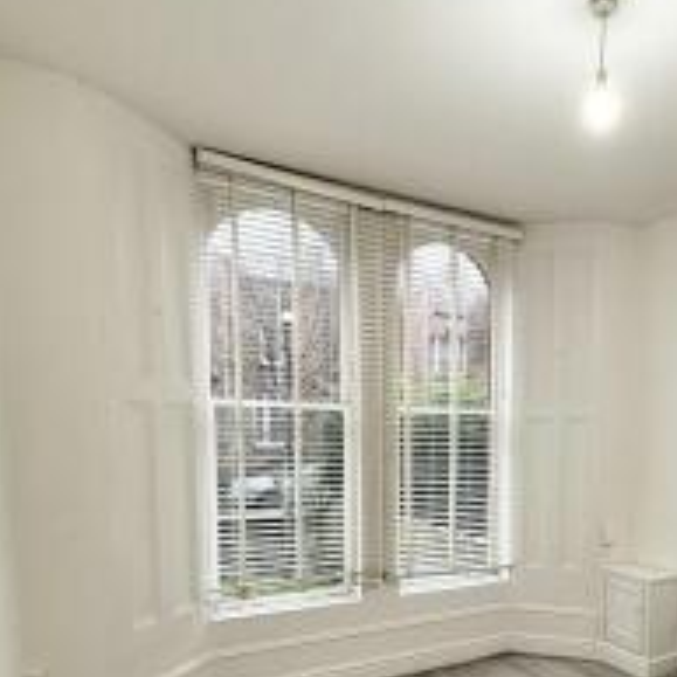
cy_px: 493
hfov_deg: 54.5
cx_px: 512
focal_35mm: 28
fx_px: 620
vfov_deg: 55.1
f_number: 2.2
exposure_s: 1/50
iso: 200
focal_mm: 2.22
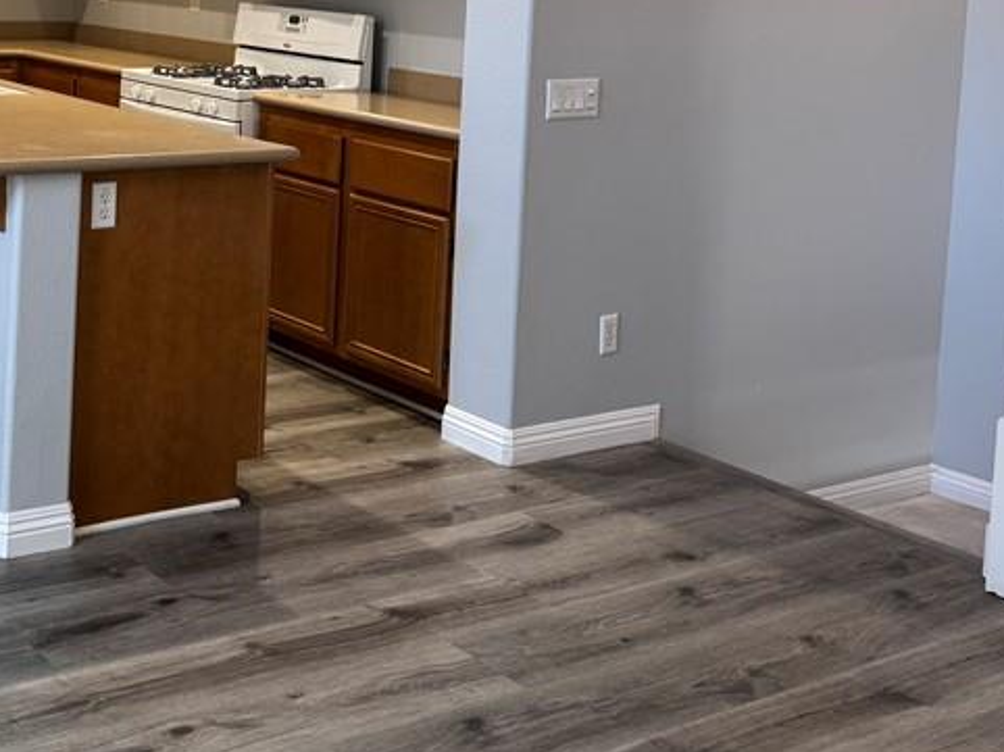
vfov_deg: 27.1
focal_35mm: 51
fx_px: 1478
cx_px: 50
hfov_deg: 34.8
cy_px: 12
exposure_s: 1/60
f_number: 1.78
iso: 125
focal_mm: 6.76
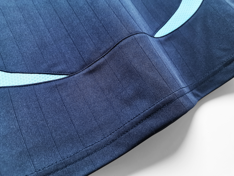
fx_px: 176
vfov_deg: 53.1
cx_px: 117
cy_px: 88
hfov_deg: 67.3
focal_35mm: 26
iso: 250
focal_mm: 5.58
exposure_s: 1/100
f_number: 1.8
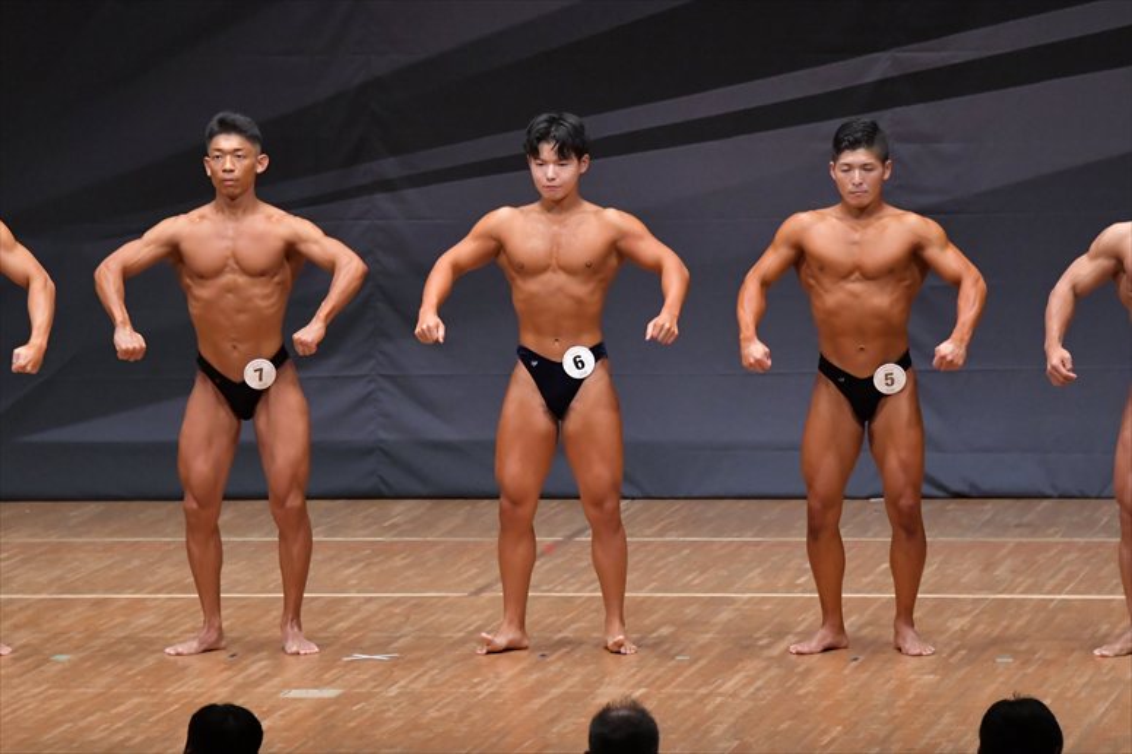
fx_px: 7072
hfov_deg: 9.2
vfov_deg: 6.1
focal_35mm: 225
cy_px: 377
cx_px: 566
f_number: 5.6
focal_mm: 150
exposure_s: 1/400
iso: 6400
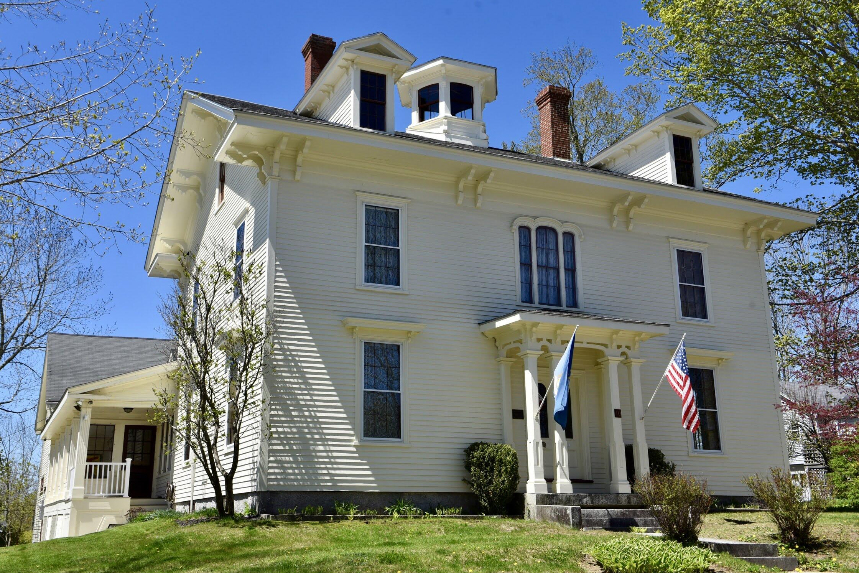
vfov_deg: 35.9
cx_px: 423
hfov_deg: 51.9
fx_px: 883
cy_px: 294
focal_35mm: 37
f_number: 10
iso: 200
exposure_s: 1/400
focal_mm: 36
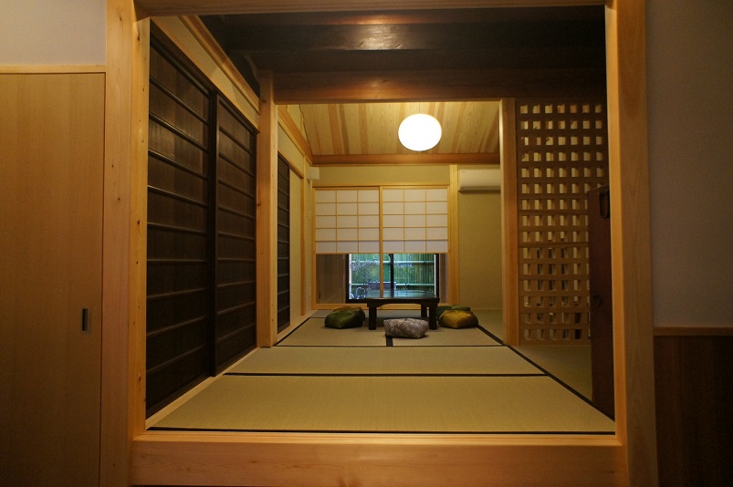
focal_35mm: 24
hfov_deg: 73.8
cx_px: 366
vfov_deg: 53.1
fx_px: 488
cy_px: 244
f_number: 2.8
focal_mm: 16
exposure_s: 1/125
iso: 1600
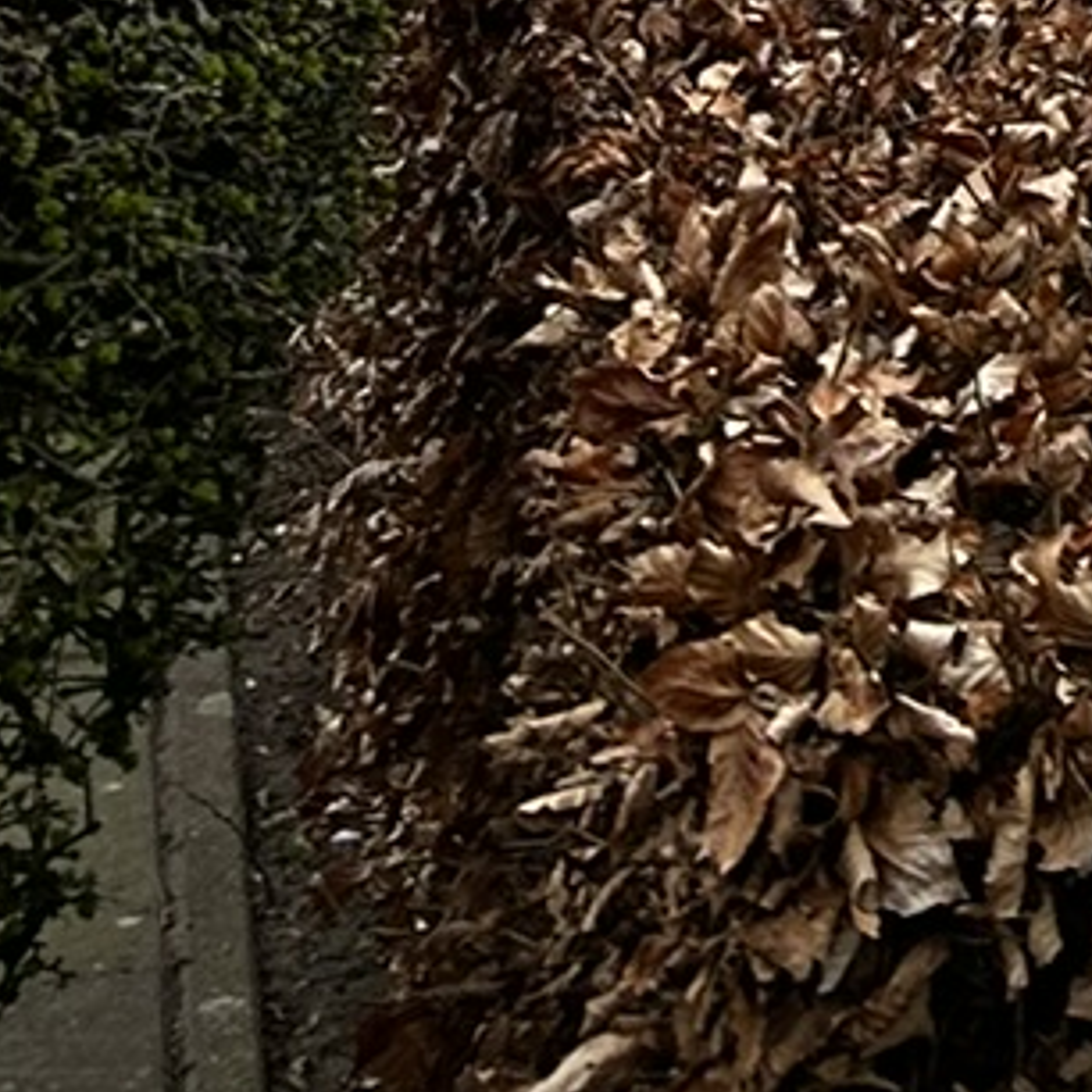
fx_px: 5496
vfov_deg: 9.6
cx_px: 2402
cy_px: -1834
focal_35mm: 154
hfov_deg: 10.2
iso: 50
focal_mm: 5.7
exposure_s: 1/1412
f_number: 1.5
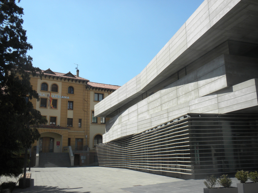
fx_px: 276
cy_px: 96
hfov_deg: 50.1
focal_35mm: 37
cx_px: 129
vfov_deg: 38.7
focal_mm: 6.6
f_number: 10
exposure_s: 1/99.5
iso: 64
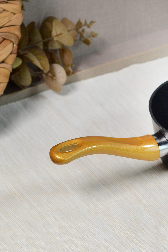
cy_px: 125
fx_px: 798
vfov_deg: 17.9
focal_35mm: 114
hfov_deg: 11.9
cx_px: 178
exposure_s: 1/80
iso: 400
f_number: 4.5
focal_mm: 50
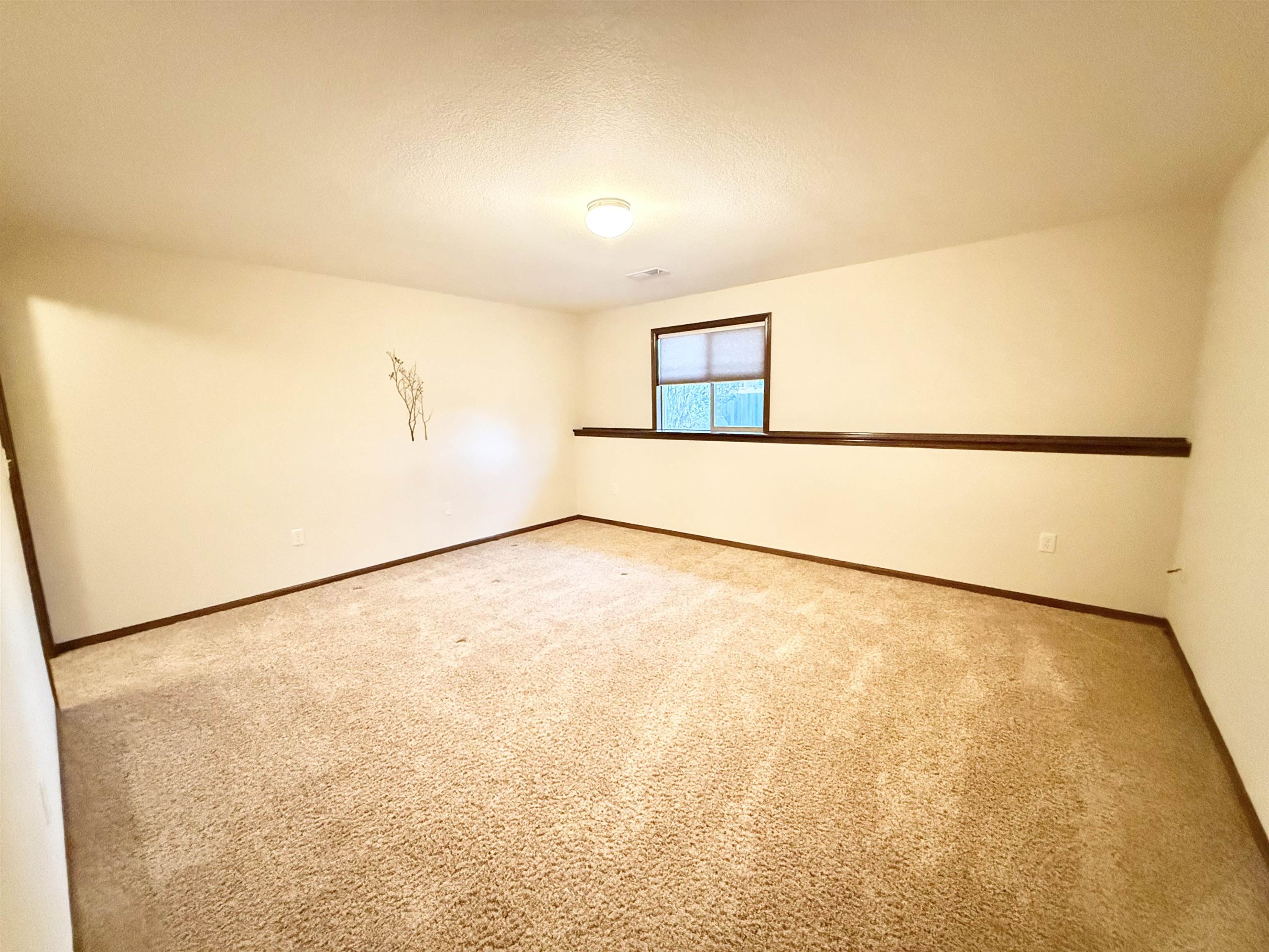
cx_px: 634
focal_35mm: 14
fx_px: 513
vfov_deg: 85.7
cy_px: 476
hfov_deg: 102.1
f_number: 2.2
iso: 1250
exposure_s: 1/60
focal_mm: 2.22
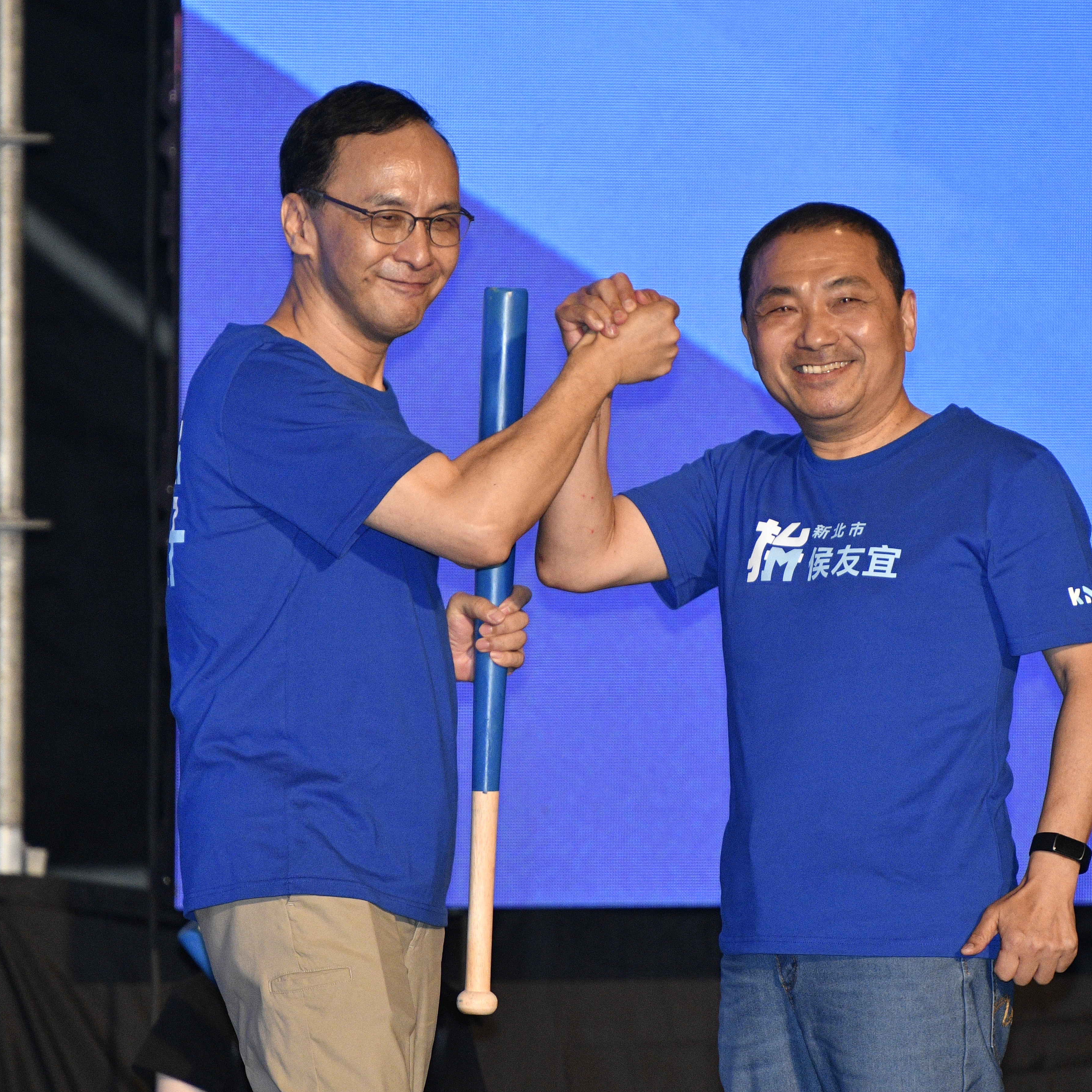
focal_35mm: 537
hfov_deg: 3.3
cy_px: 547
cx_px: 580
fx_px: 19166
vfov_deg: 3.3
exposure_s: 1/250
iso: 1600
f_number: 4
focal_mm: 280
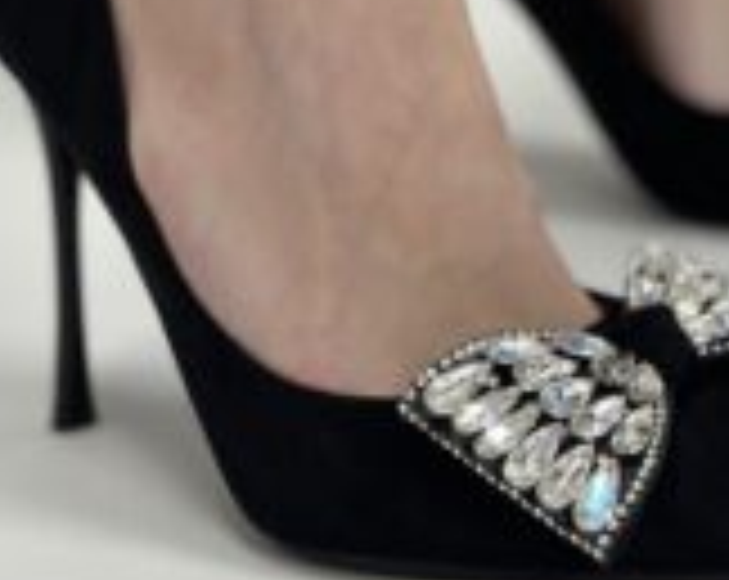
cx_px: 526
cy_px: -36
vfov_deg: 13.0
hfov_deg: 16.5
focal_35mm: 116
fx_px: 2498
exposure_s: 1/100
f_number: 1.78
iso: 160
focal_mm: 6.86
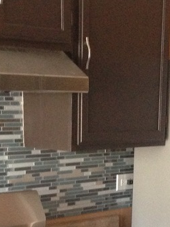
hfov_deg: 14.2
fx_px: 681
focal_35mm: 104
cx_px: 100
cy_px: 230
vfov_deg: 18.4
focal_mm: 4.12
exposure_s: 1/20
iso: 400
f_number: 2.4
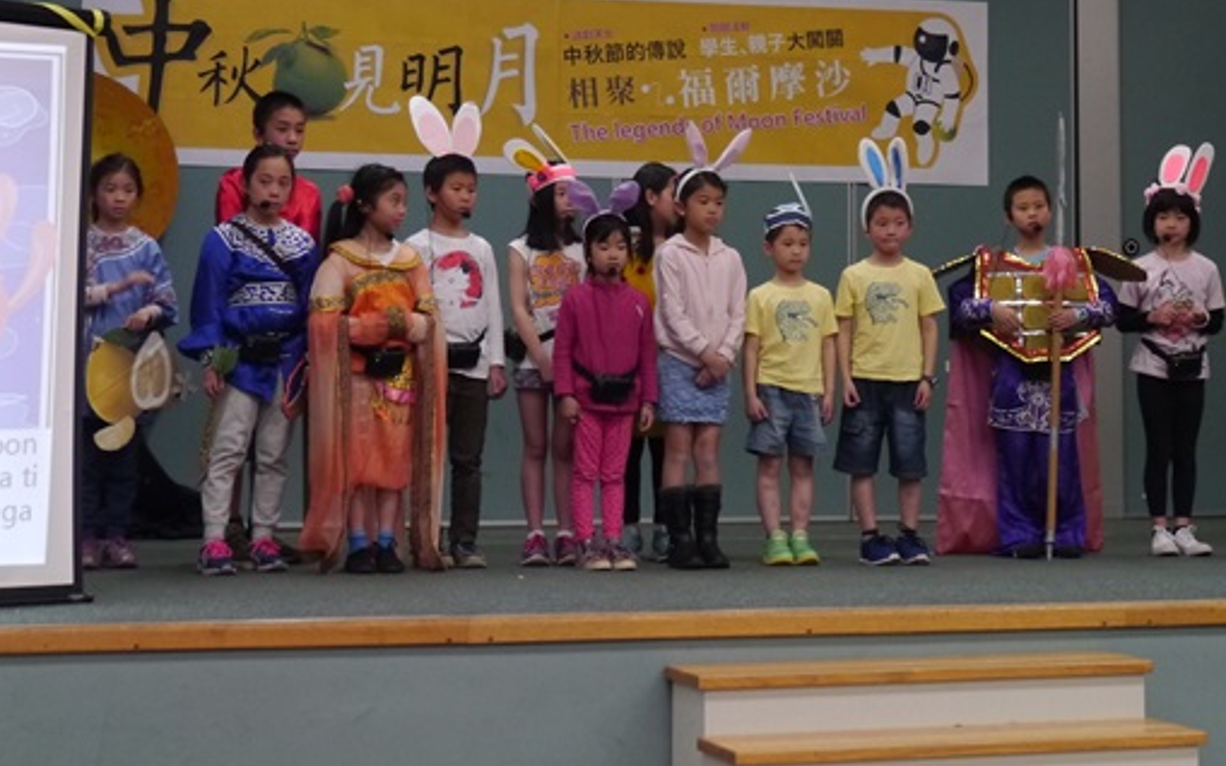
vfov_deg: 15.4
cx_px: 766
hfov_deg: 24.6
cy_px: 125
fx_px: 2806
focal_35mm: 84
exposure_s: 1/60
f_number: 5.1
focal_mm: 26
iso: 1000
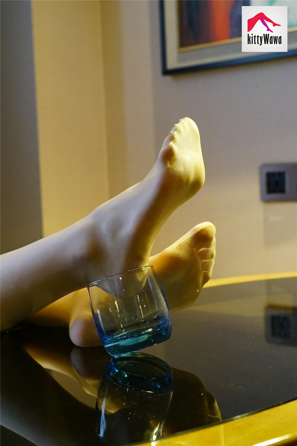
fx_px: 668
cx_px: 148
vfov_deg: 36.9
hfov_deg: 25.1
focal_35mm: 54
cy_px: 223
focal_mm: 54
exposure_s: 1/80
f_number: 7.1
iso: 6400
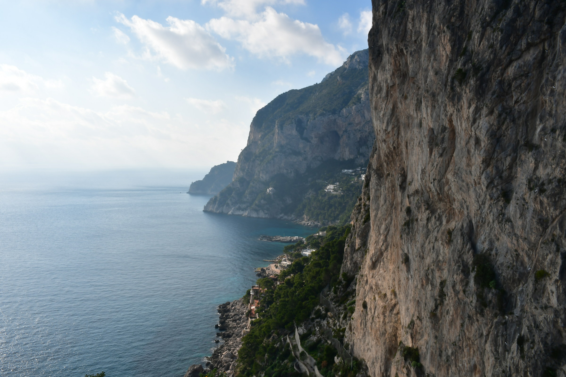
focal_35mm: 27
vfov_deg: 47.9
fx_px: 424
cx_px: 283
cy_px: 188
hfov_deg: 67.4
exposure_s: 1/40
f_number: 22
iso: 100
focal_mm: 18
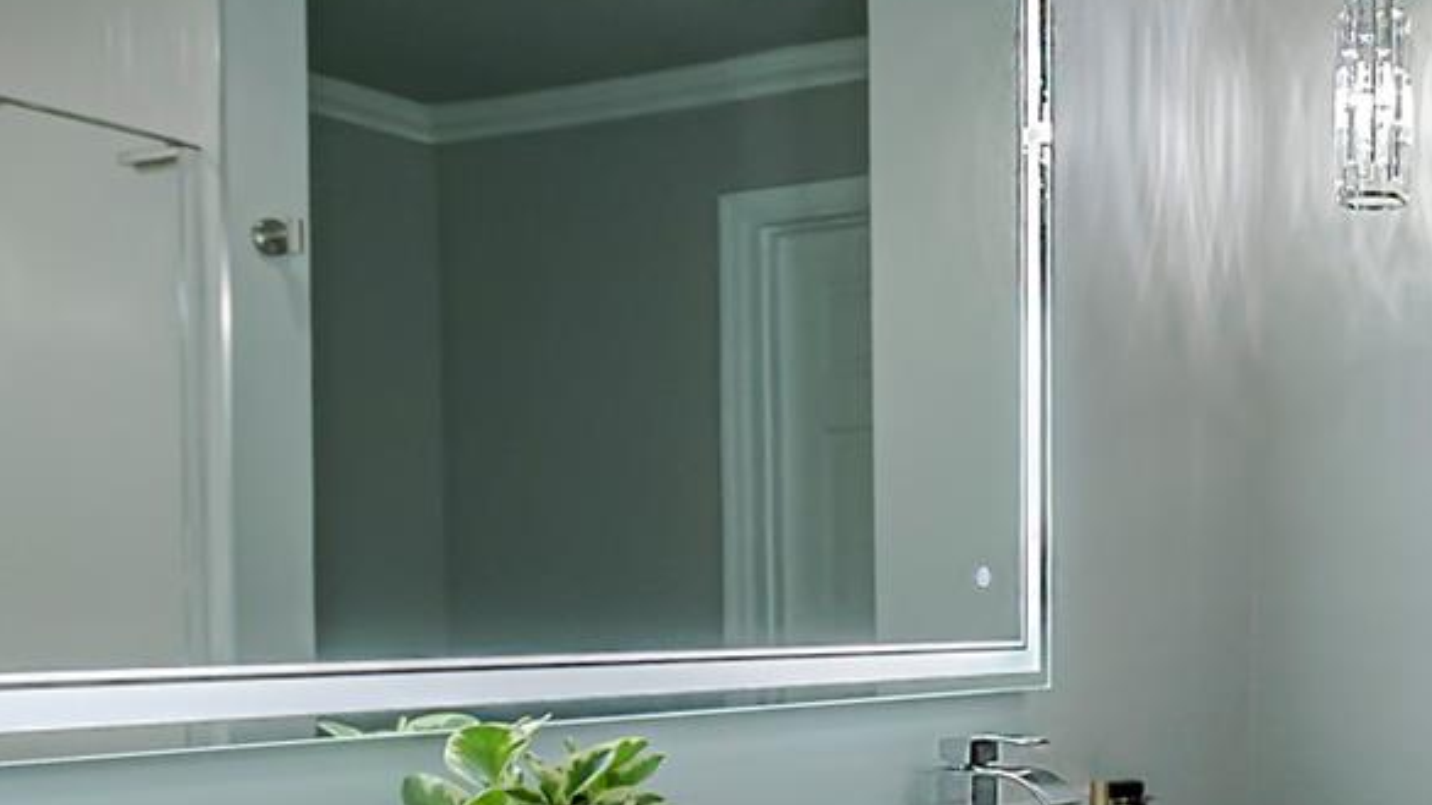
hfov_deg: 39.9
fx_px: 1633
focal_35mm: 43
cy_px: 607
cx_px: 1520
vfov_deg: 27.3
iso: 800
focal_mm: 10
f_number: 4.5
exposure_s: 1/160
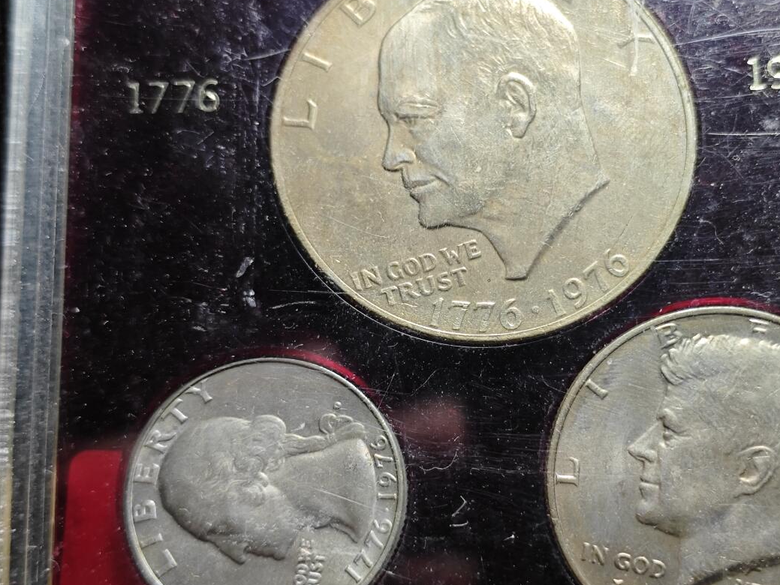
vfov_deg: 22.3
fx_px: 1488
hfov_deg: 29.3
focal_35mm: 66
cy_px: 298
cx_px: 486
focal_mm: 5.84
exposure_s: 1/50.6
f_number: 1.6
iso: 200
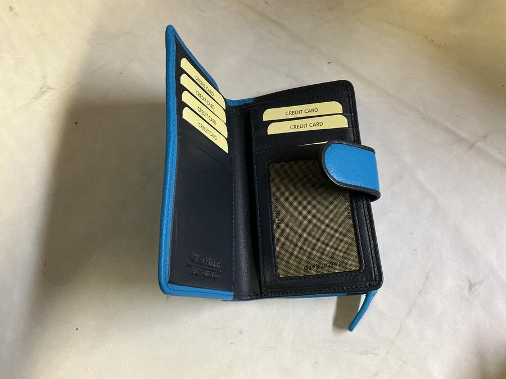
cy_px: 190
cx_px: 253
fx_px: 424
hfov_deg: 61.7
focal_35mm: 29
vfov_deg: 48.2
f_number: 1.8
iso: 200
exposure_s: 1/50
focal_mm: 3
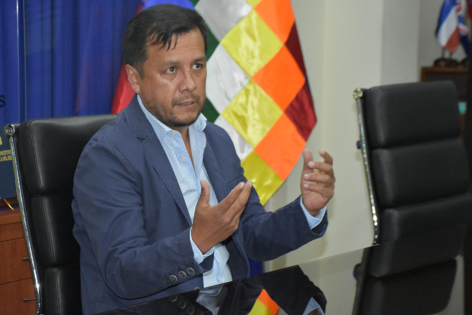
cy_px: 158
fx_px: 1377
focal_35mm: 105
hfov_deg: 19.4
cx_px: 236
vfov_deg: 13.1
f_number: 8
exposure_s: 1/200
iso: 6400
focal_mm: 70
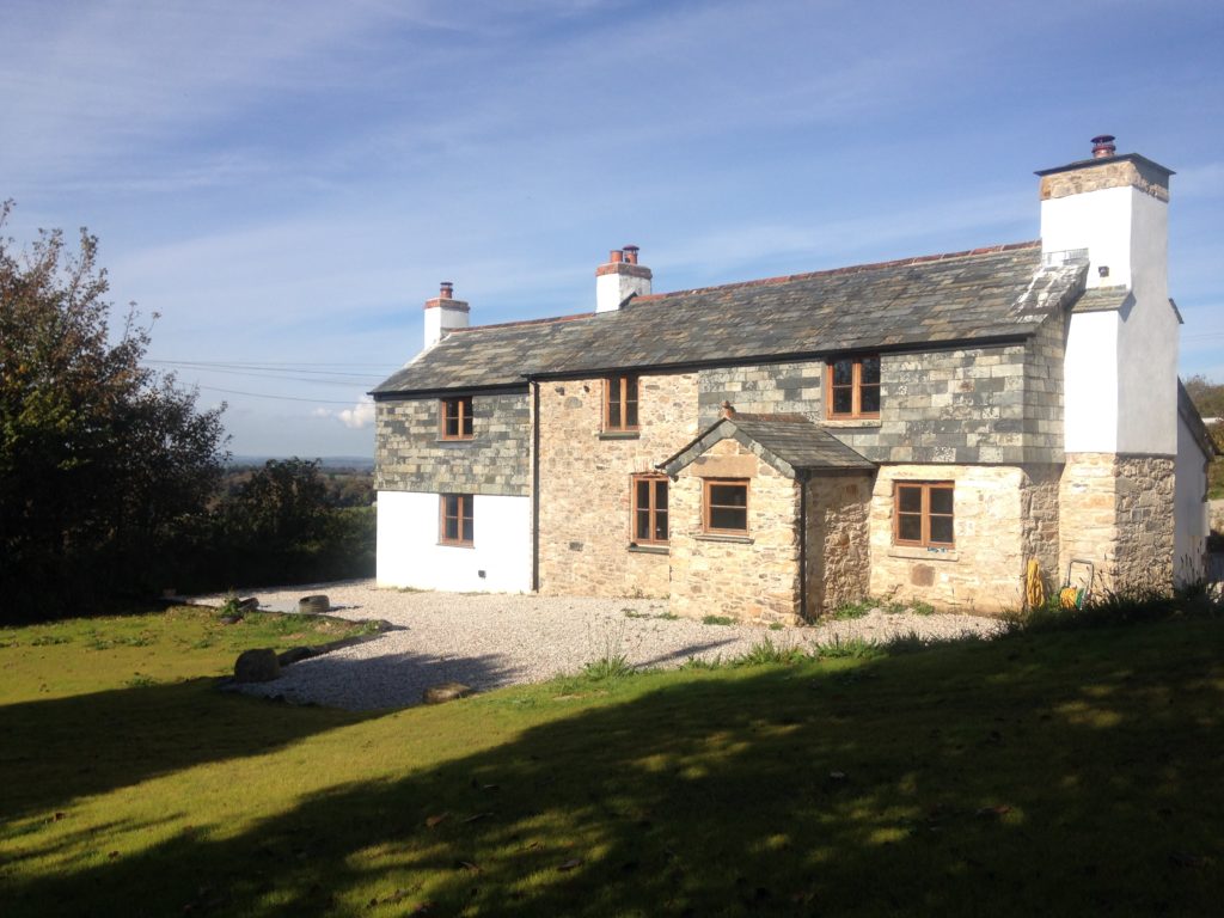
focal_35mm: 33
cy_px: 459
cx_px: 612
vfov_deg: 42.9
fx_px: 1167
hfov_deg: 55.4
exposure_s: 1/1695
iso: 50
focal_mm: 4.12
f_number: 2.4
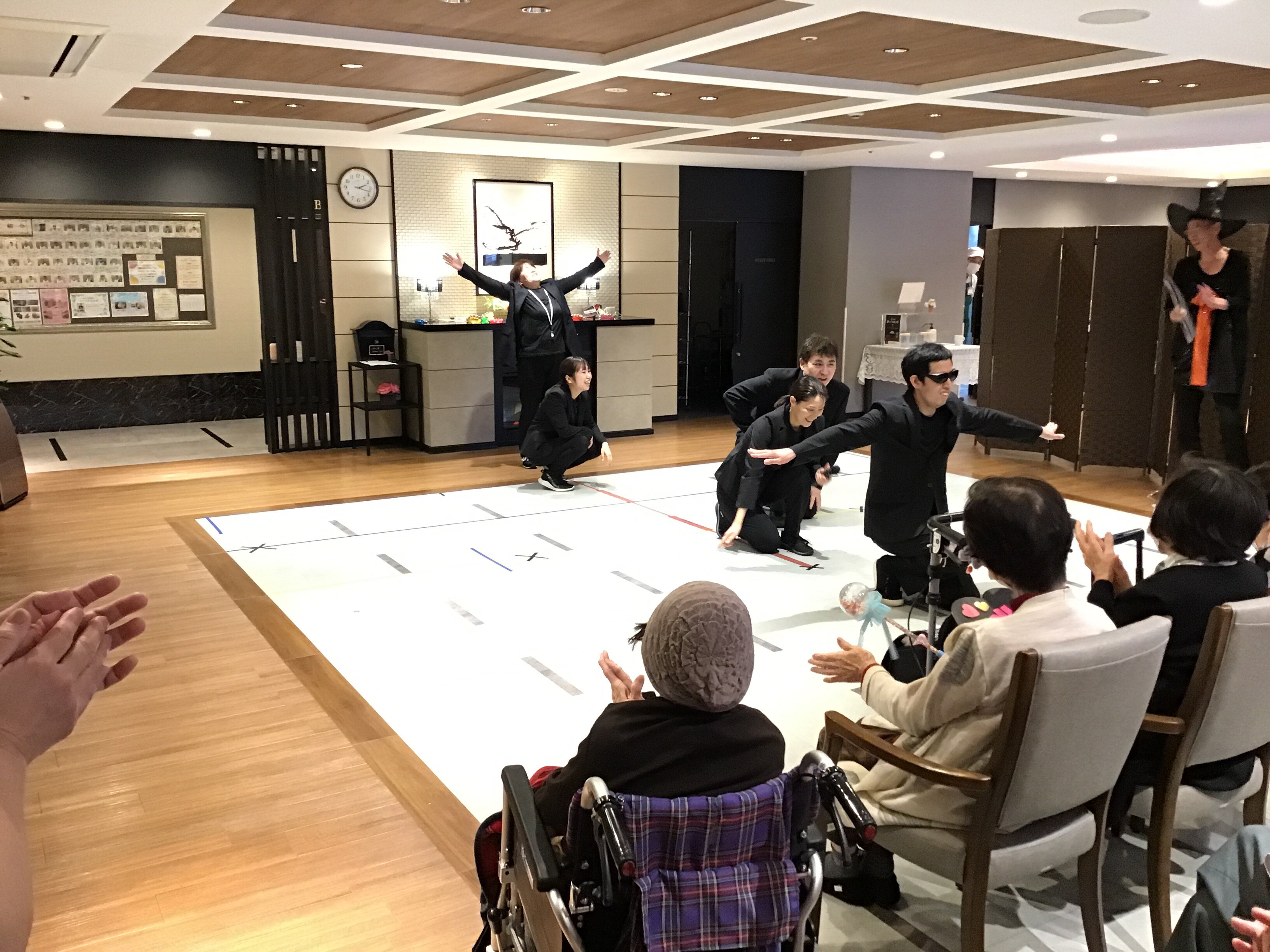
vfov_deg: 45.4
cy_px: 476
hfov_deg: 58.4
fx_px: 1137
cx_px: 635
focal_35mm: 31
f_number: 2.4
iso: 200
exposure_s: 1/24
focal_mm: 3.3
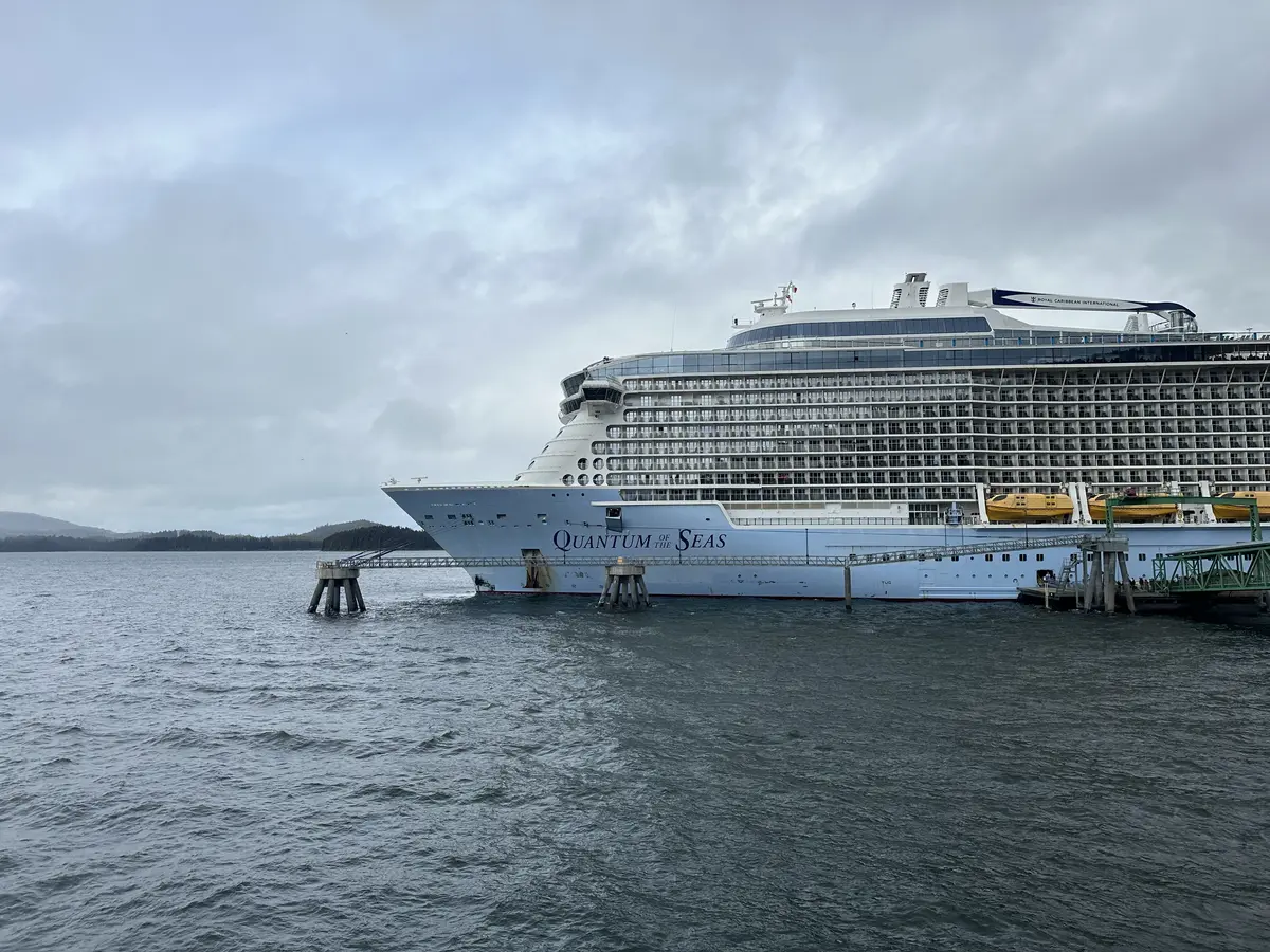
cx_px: 635
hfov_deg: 71.6
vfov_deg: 56.8
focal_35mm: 24
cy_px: 476
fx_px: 881
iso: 80
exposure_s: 1/6623
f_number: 1.78
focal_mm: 6.86
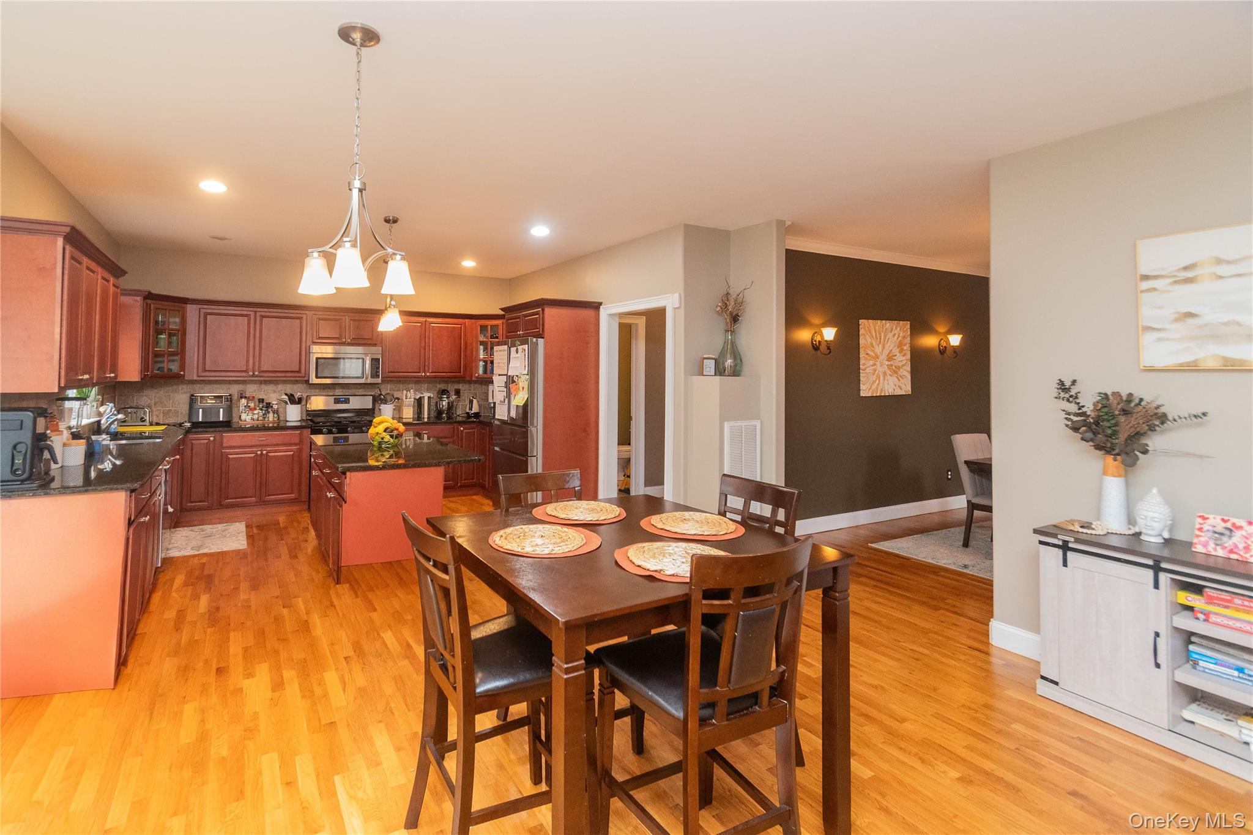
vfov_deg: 77.3
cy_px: 418
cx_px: 626
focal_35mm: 15
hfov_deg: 100.4
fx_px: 522
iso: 2800
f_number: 5.6
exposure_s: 1/60
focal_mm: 10
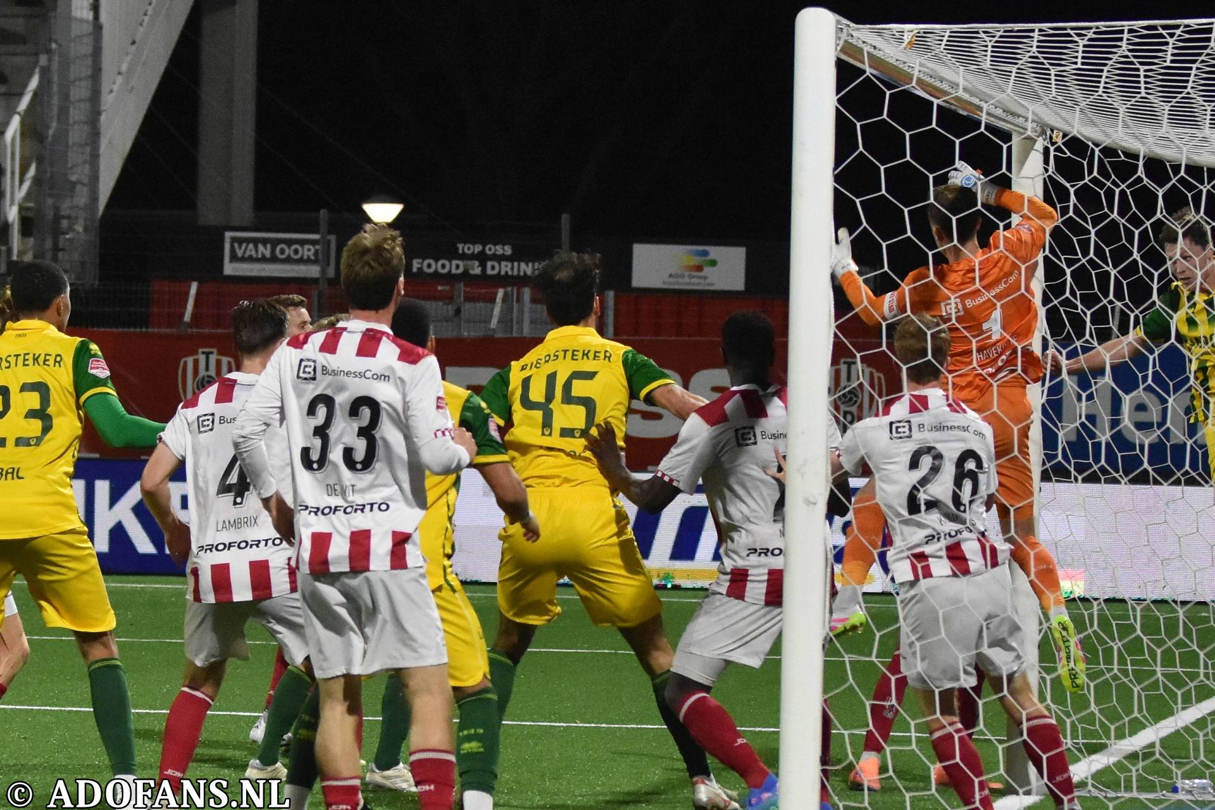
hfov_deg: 19.5
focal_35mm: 105
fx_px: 3543
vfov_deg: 13.0
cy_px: 405
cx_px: 608
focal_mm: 70
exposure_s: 1/640
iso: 2000
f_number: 2.8
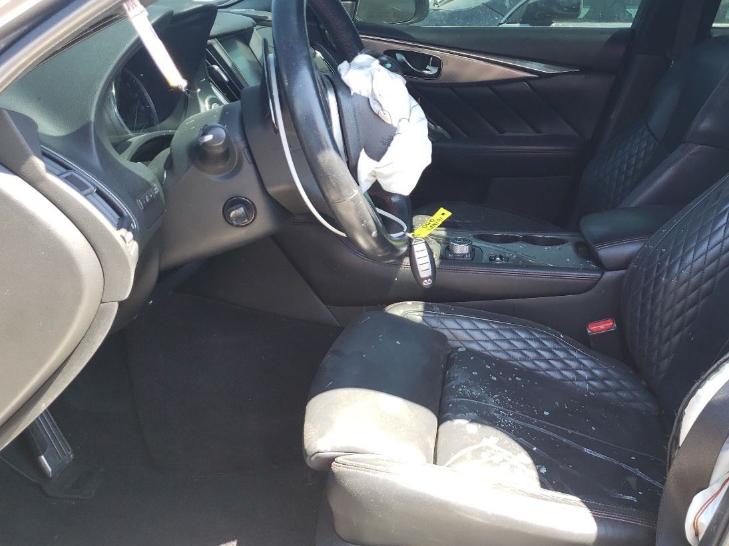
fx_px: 800
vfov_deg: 37.7
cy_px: 269
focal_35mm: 38
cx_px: 495
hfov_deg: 48.0
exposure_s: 1/139
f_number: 1.5
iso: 50
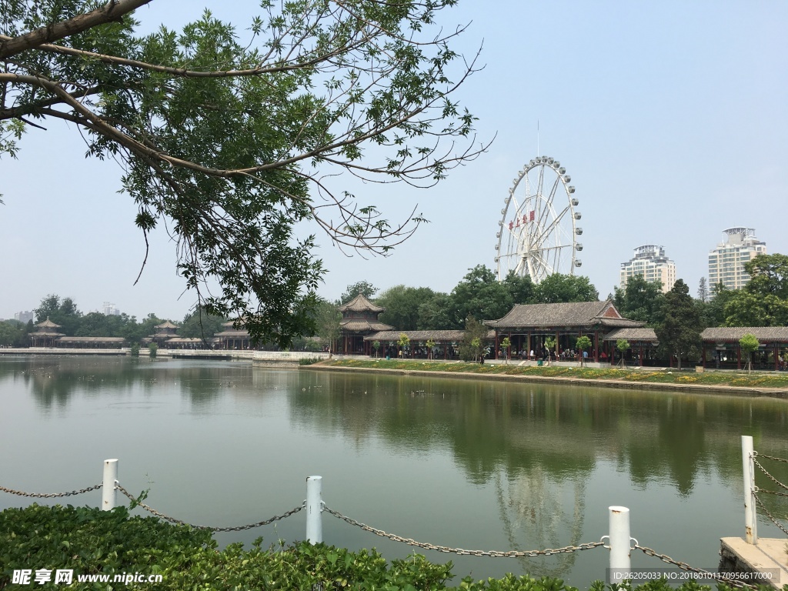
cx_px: 394
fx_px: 660
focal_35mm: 29
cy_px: 296
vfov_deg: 48.2
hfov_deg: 61.7
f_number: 2.2
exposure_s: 1/1672
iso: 25
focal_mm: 4.15
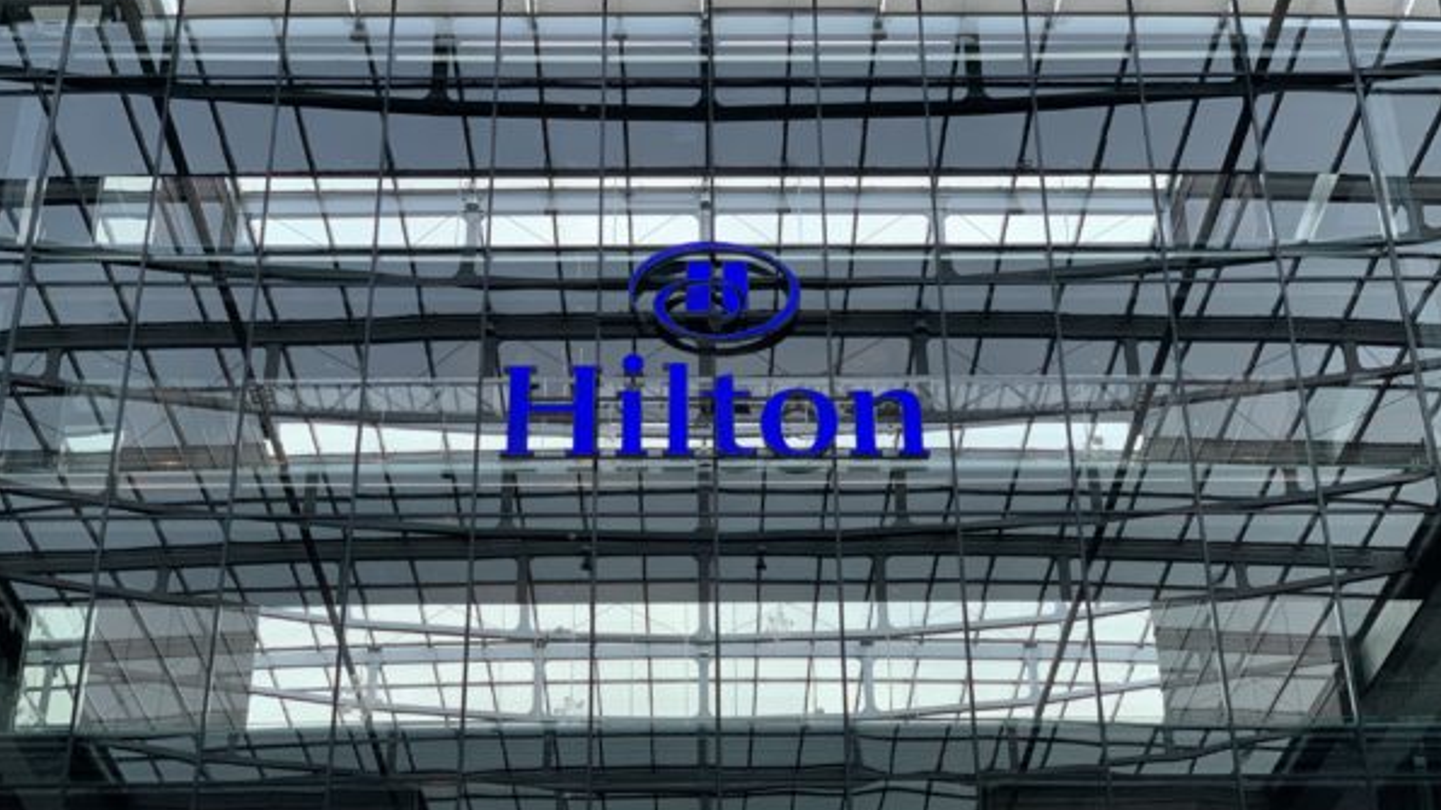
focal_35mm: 57
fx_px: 2178
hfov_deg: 36.6
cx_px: 718
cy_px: 467
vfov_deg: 21.1
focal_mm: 6
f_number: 2.4
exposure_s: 1/60
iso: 250
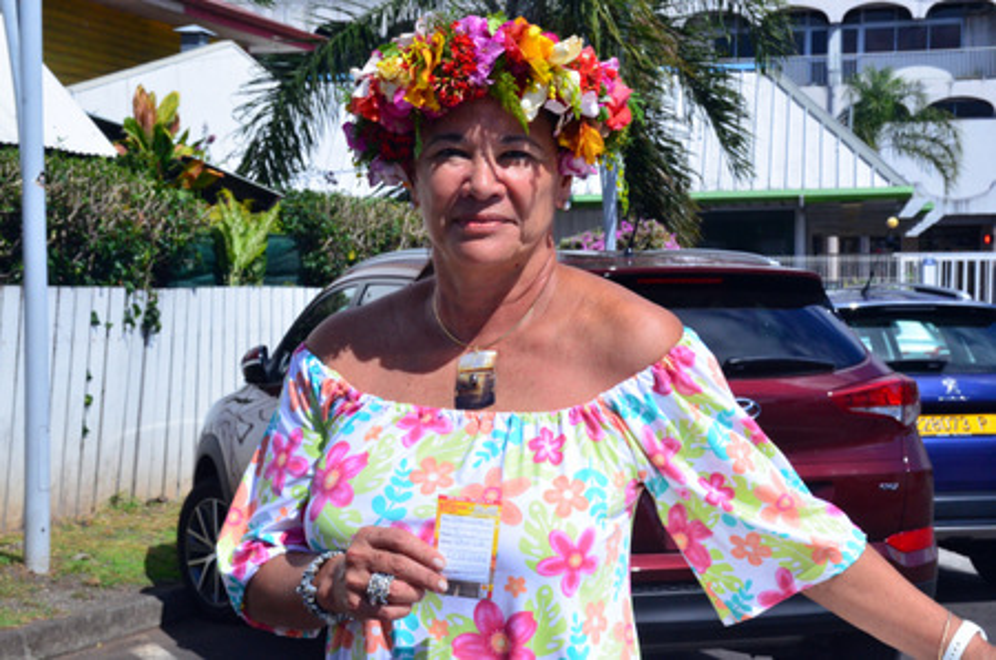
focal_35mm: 72
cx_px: 498
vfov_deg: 18.8
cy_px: 330
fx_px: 1988
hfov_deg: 28.1
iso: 1600
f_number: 18
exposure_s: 1/1250
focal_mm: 48
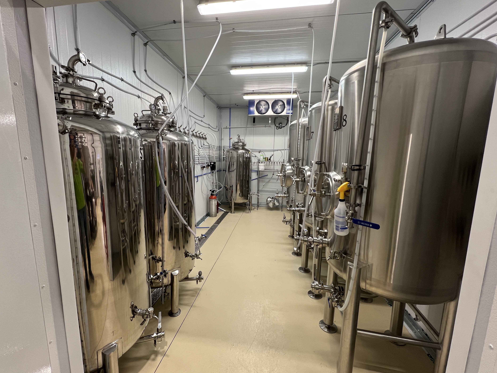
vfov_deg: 85.7
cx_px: 238
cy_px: 186
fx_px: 201
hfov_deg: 102.0
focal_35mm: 14
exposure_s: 1/120
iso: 125
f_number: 1.8
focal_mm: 1.57
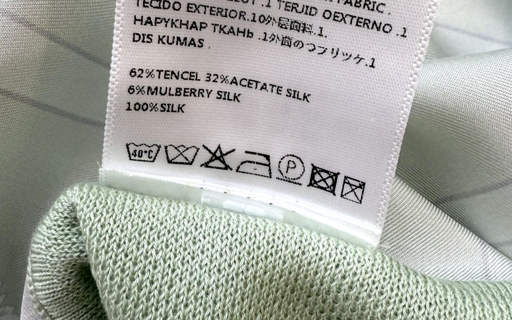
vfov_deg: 33.3
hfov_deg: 51.5
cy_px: 109
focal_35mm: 38
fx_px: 530
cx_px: 265
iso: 80
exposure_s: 1/99
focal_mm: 2.22
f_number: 2.2
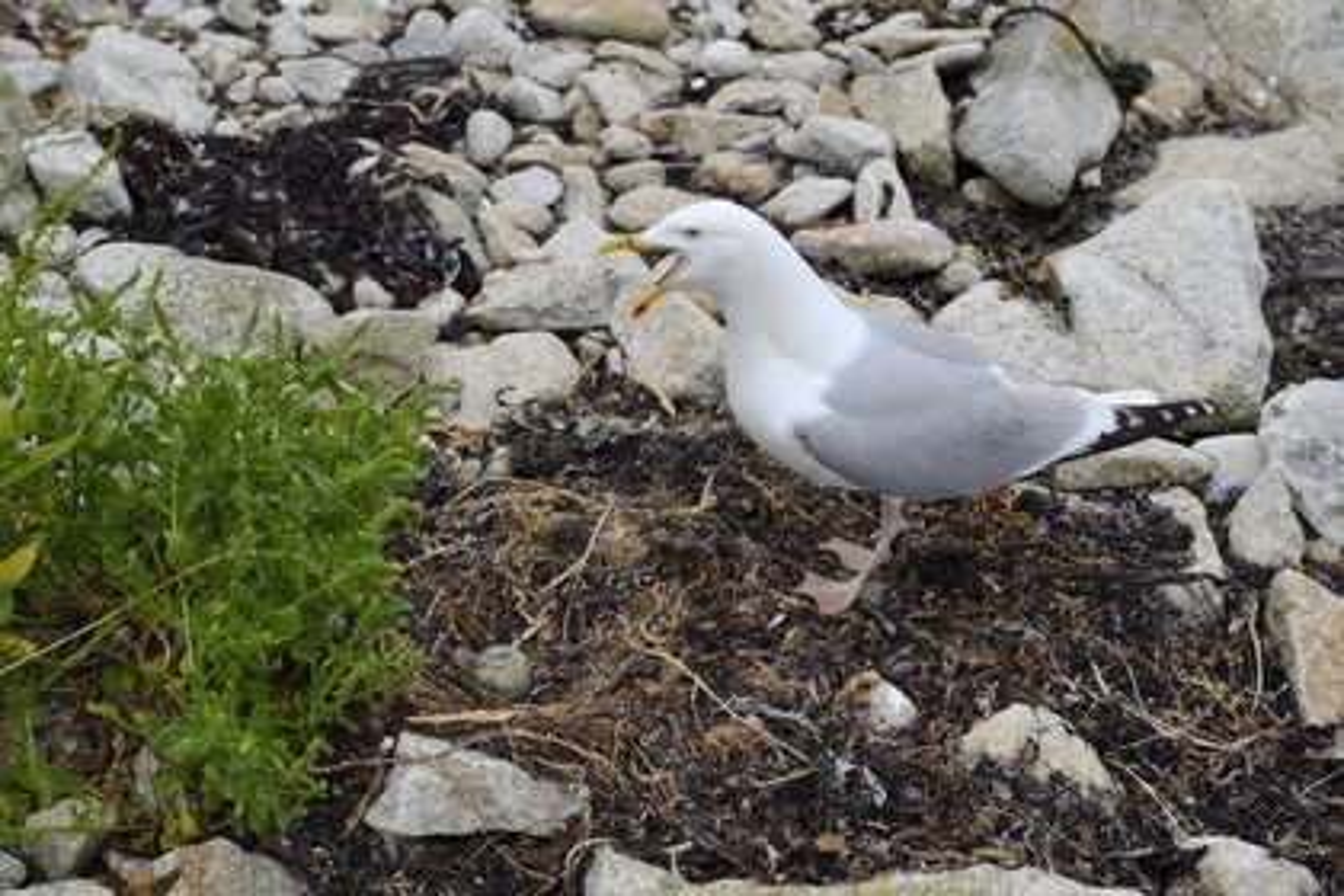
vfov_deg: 19.5
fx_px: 2613
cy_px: 448
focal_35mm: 70
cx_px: 672
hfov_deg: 28.8
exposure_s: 1/800
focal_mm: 70
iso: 800
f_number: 6.3
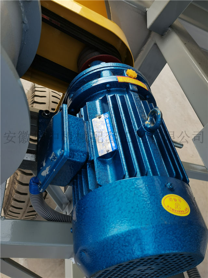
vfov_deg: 61.7
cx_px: 104
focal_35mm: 29
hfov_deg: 48.2
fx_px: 232
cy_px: 139
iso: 50
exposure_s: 1/172
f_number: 1.8
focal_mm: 5.58
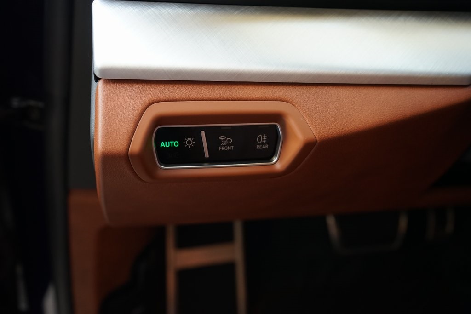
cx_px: 236
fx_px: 497
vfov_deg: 35.1
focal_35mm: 38
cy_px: 157
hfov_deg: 50.7
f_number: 5
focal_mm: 38
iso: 1250
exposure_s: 1/40
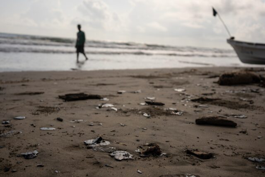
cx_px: 132
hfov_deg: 54.4
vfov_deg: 37.9
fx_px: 258
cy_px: 88
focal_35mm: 35
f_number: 4.5
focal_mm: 35
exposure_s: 1/3200
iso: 100
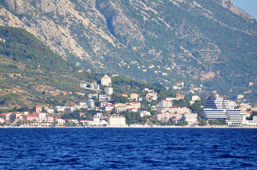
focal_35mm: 405
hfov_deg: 5.1
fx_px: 2885
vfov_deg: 3.4
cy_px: 85
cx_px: 128
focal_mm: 270
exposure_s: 1/8000
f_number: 5.6
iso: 1800
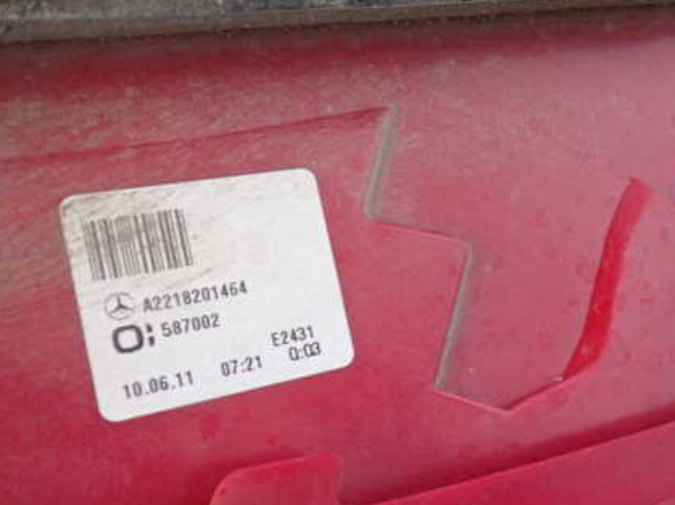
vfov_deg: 33.6
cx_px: 478
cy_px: 267
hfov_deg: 42.9
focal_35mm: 43
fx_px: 838
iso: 400
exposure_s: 1/30
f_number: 2.3
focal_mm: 5.4
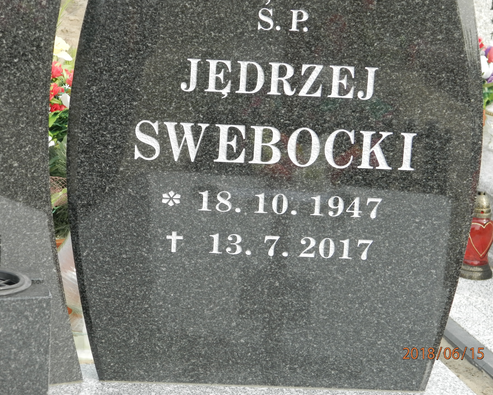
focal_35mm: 111
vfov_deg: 13.9
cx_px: 252
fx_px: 1620
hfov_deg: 17.3
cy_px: 197
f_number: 4.5
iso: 125
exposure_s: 1/160
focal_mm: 19
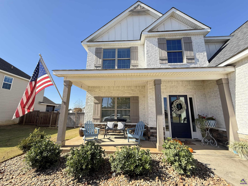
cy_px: 93
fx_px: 100
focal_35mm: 14
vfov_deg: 85.7
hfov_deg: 102.1
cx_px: 124
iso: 50
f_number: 2.2
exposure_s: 1/751
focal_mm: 2.22
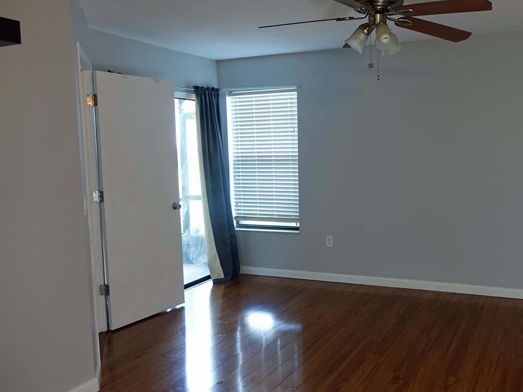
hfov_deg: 55.6
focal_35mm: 32
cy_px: 193
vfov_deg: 44.1
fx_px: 483
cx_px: 351
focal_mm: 8.8
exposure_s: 1/30
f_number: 2.8
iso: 500
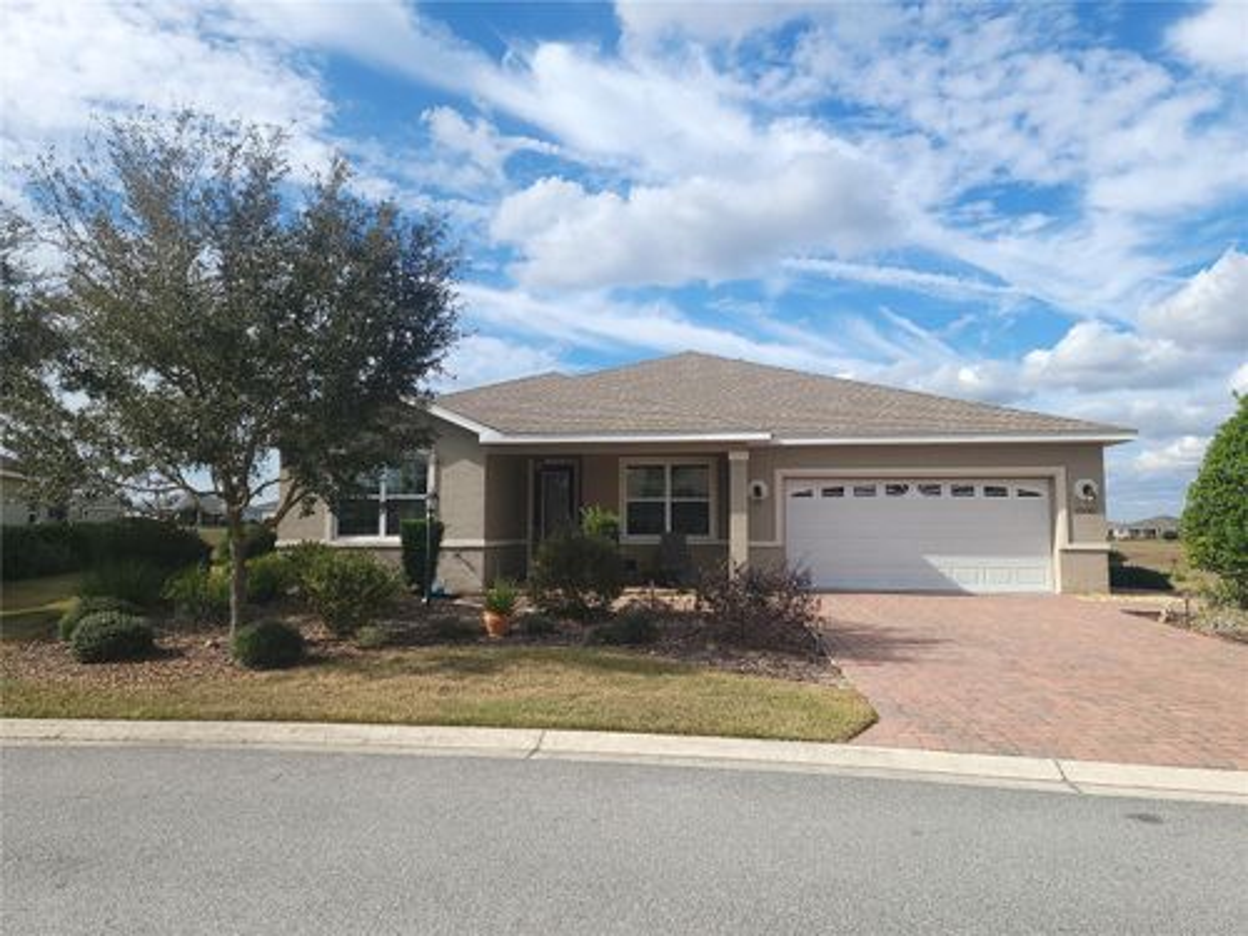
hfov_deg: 71.6
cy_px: 468
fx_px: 865
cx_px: 624
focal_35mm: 24
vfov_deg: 56.8
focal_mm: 6.7
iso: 16
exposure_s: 1/746
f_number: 1.8
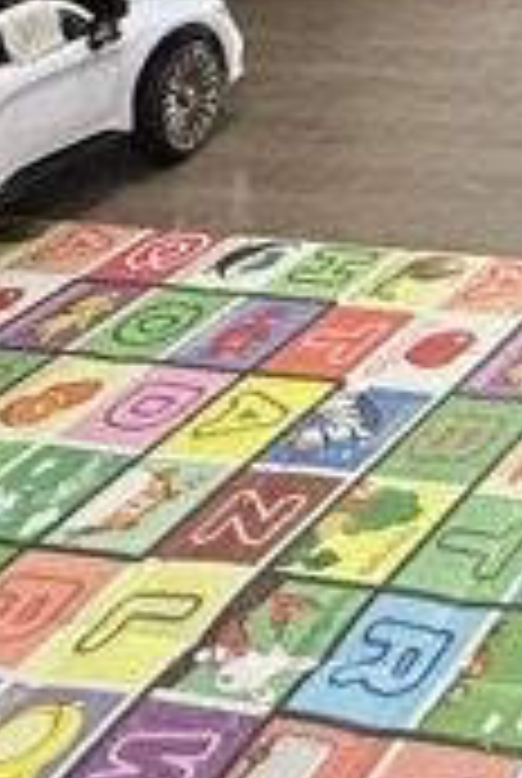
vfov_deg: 18.9
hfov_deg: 13.9
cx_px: 990
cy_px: -567
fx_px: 1863
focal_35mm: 86
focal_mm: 2.22
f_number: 2.2
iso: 200
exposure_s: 1/100
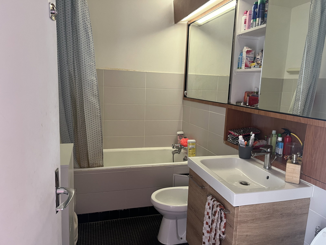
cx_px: 163
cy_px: 122
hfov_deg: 67.3
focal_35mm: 26
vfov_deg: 53.1
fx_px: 245
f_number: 1.6
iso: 160
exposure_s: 1/50
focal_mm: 5.1
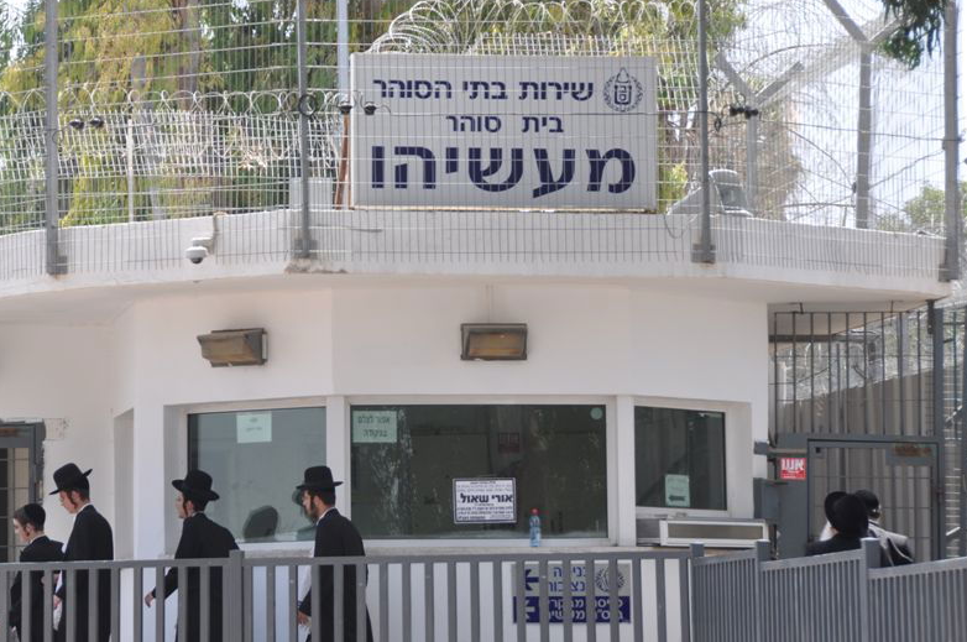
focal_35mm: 187
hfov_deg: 11.0
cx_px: 351
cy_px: 334
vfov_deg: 7.3
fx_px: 5006
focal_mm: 95
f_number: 8
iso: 200
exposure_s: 1/250
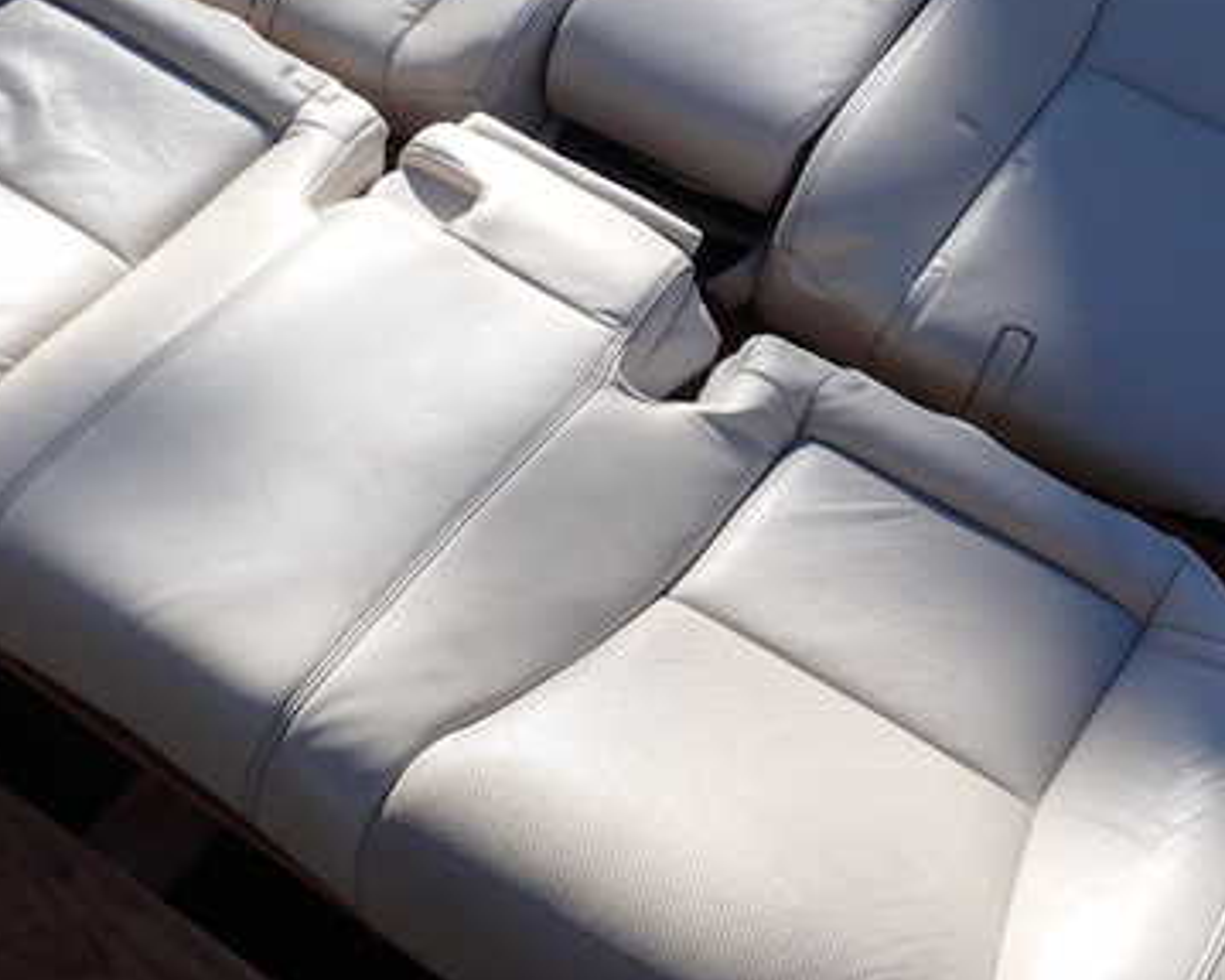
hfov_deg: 37.9
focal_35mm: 49
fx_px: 1776
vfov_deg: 30.8
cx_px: 505
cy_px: 499
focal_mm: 5.4
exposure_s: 1/160
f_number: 9
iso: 100
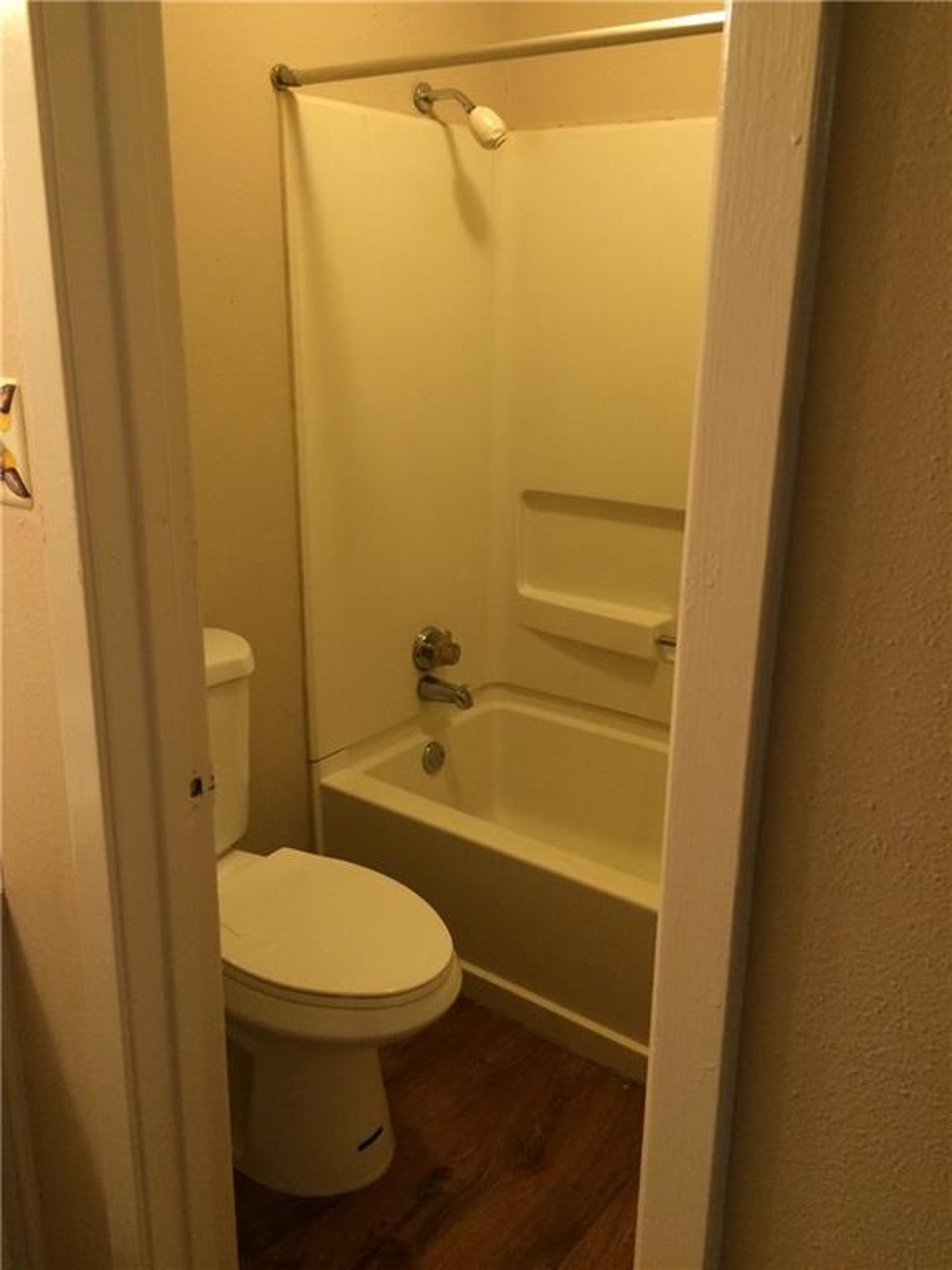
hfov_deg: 48.2
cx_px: 476
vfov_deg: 61.7
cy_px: 635
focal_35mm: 29
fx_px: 1063
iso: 200
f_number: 2.2
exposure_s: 1/30
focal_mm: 4.15
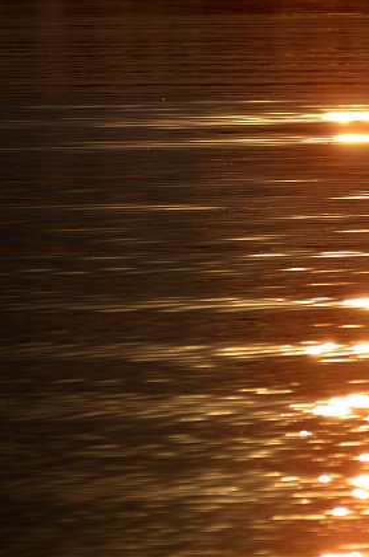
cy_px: 32
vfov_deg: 5.2
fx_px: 6180
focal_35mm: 400
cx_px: 183
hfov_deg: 3.4
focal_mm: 112
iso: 220
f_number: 4.8
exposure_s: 1/8000
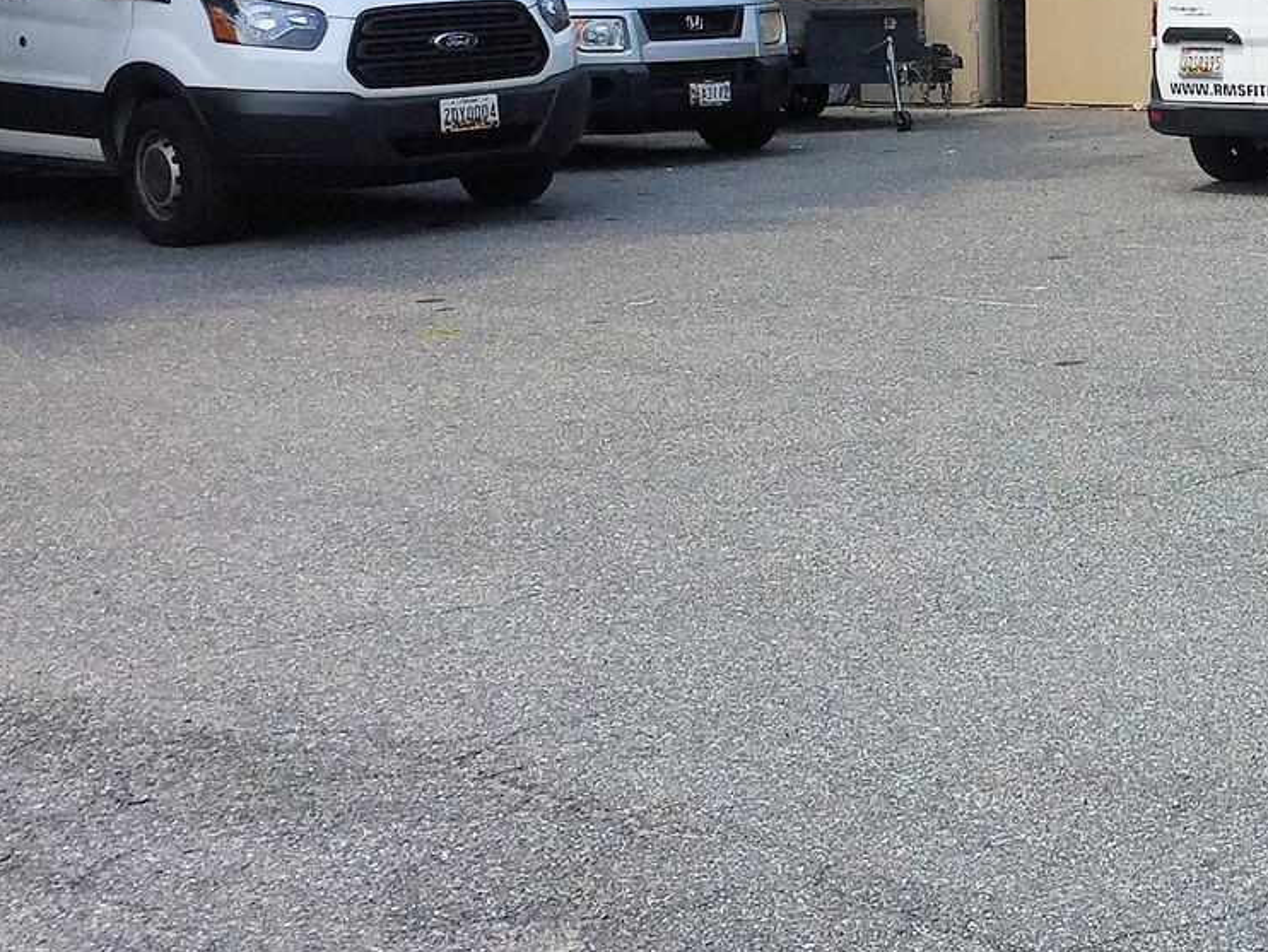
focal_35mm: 80
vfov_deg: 18.2
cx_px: 1526
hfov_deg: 22.5
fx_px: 2931
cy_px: 166
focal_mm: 4.15
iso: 32
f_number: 2.2
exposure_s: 1/1163
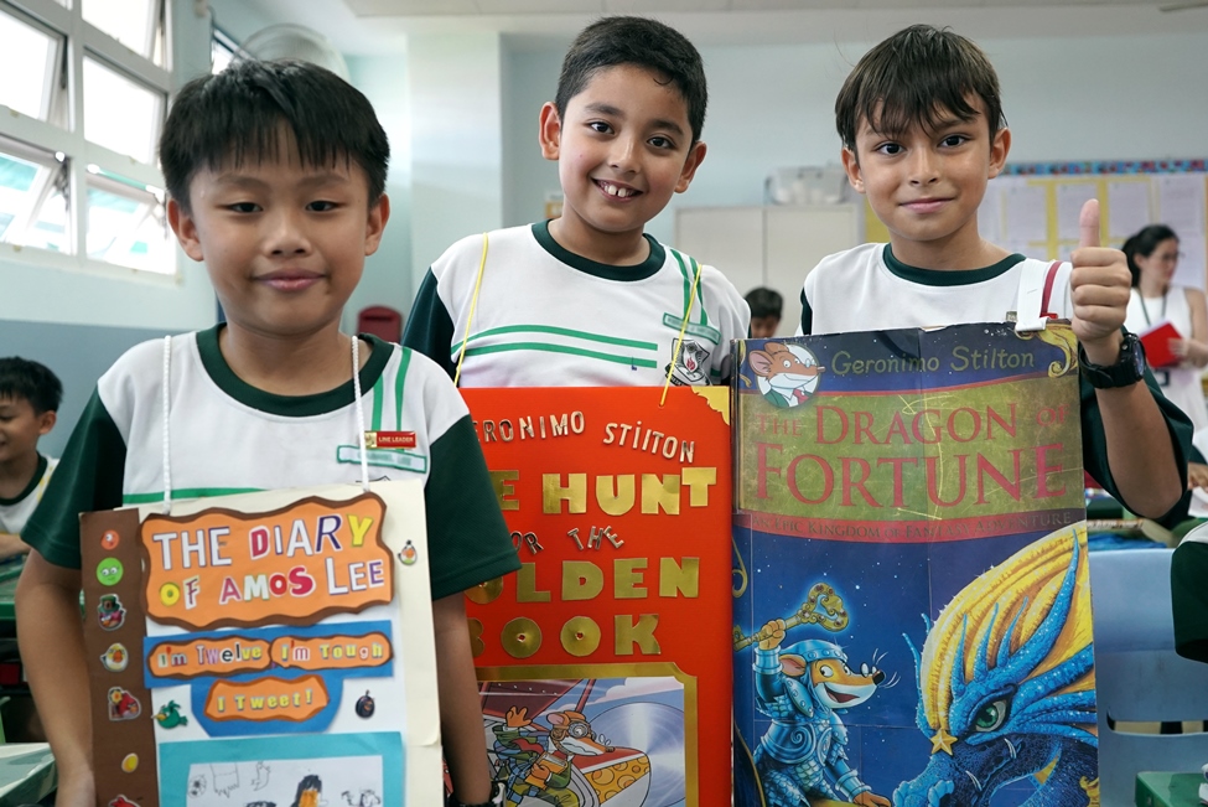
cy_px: 404
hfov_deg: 53.1
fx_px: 1208
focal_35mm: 36
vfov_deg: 36.9
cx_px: 604
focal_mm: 36
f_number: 4
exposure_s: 1/200
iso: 2000
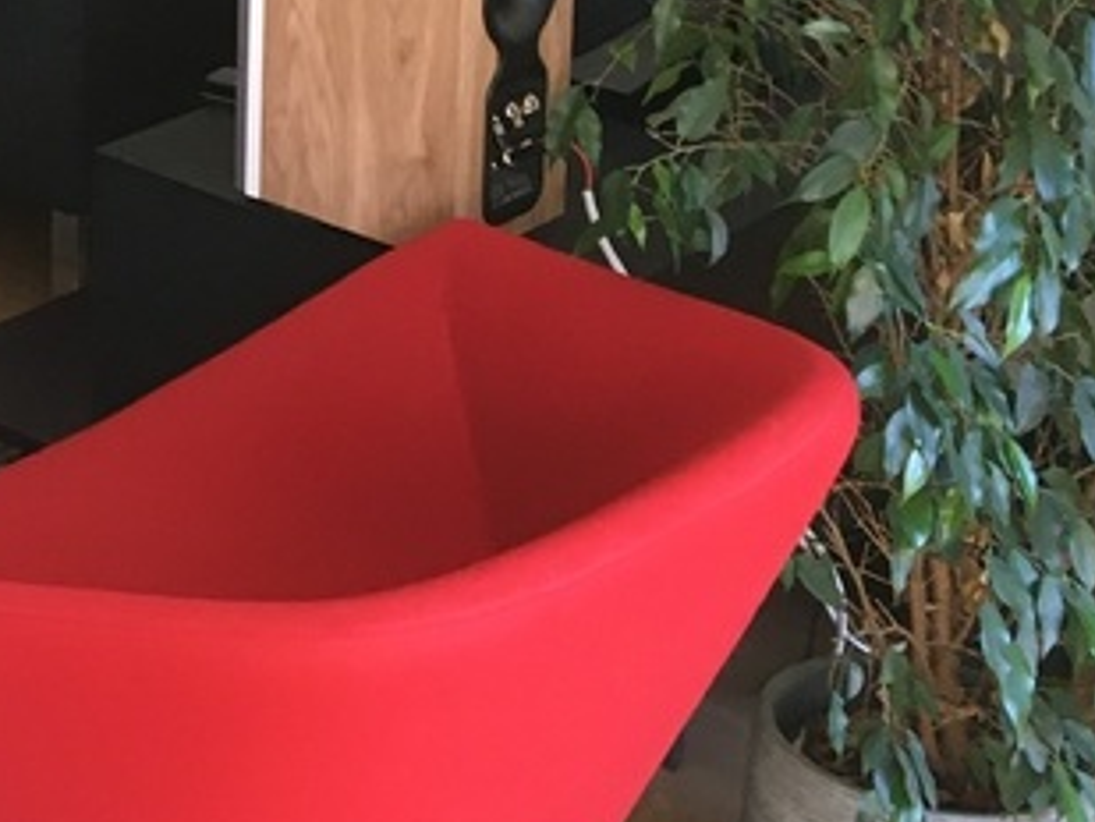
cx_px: -390
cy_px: -429
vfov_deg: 14.3
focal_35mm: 96
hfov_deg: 18.7
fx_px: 3038
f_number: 2.2
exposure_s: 1/33
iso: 100
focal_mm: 4.15
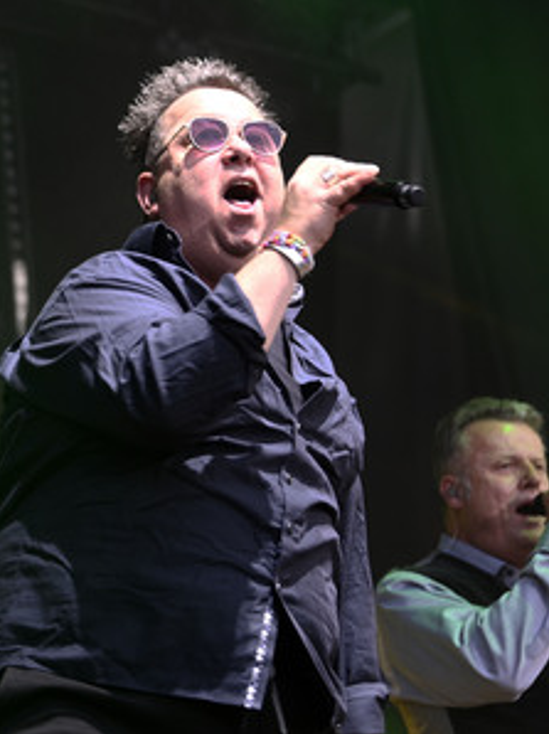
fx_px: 3854
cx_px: 218
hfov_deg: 8.1
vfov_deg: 10.9
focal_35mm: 182
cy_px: 367
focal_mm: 125
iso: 1000
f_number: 5.6
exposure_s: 1/250
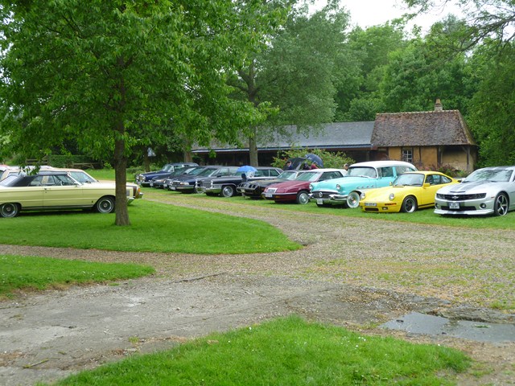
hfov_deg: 39.7
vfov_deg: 30.3
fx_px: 714
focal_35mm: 48
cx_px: 258
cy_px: 193
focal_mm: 8.6
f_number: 4.3
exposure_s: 1/60
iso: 80
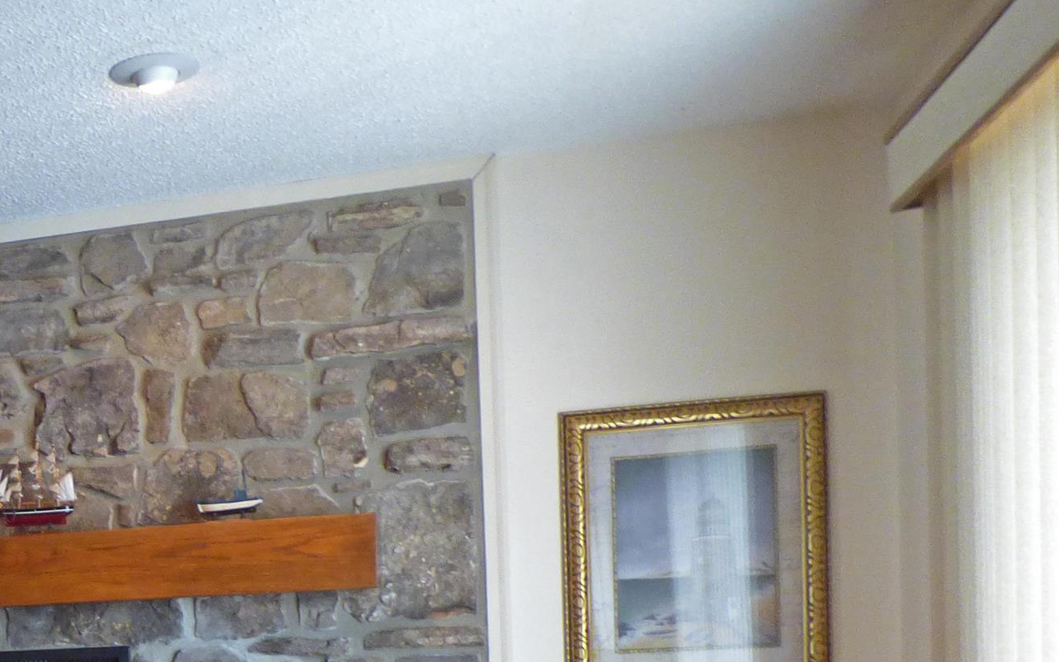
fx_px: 1443
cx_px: -81
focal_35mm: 50
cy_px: 720
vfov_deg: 24.2
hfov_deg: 35.1
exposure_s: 1/50
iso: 400
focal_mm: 3.58
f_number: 2.8
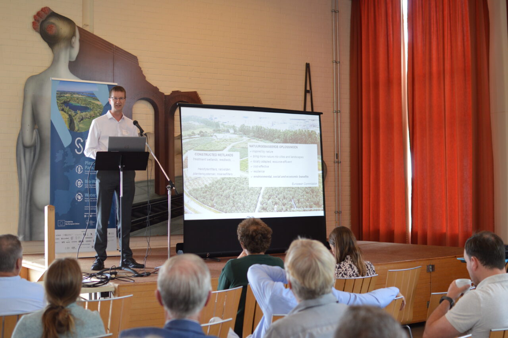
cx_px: 254
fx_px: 740
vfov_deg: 25.7
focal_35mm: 52
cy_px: 169
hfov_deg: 37.9
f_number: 3.2
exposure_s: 1/60
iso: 400
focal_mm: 35
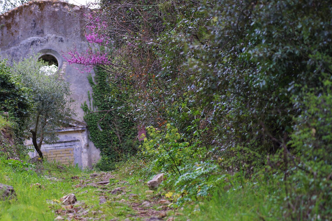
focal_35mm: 241
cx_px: 66
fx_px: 2223
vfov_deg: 5.7
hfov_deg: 8.5
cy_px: 124
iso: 100
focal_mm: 150
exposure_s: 1/40
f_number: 4.5
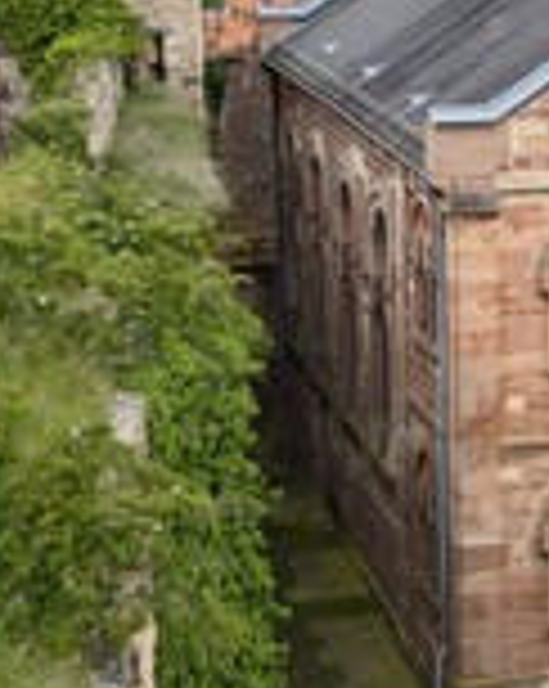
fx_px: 2524
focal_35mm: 124
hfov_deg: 12.0
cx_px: 774
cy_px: 225
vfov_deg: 15.5
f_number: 10
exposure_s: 1/320
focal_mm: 48
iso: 400
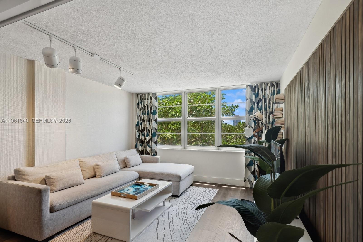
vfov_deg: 70.5
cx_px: 182
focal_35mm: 17
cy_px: 121
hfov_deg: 93.3
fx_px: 171
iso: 200
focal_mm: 17
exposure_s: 1/10
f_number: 9
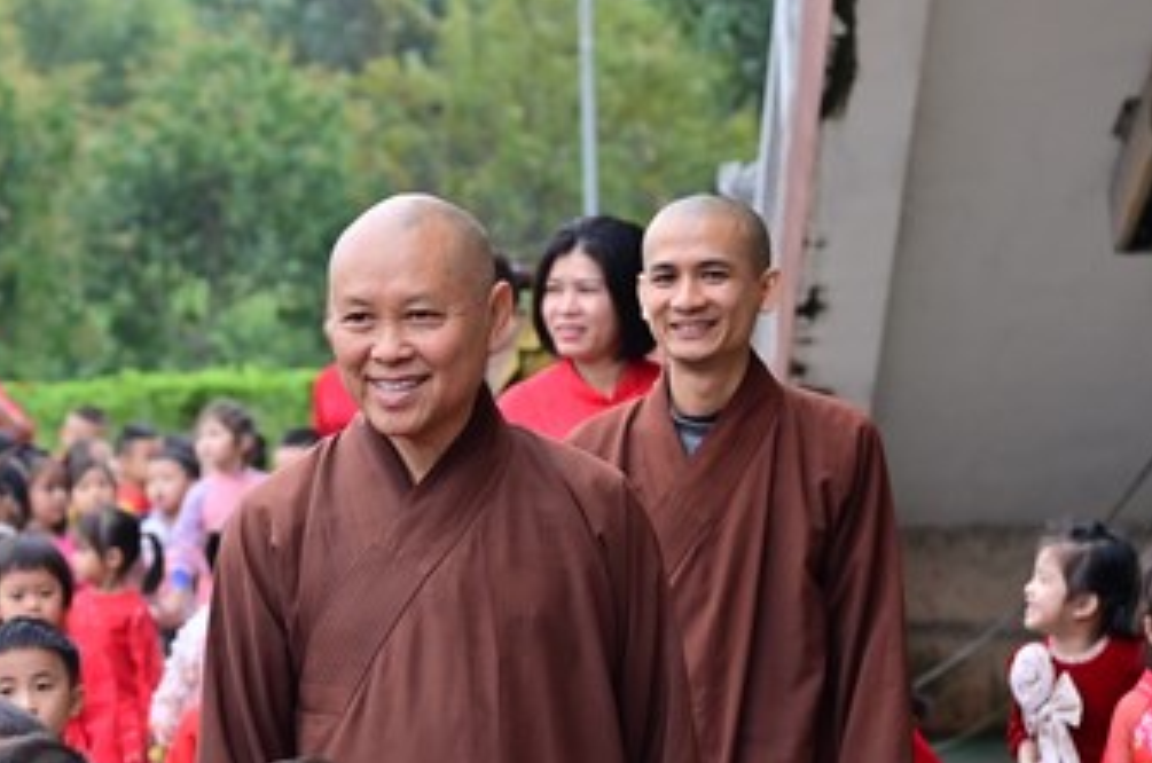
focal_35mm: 167
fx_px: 5334
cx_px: 141
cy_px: 629
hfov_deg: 12.2
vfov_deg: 8.2
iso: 500
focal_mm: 86
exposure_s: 1/320
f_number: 5
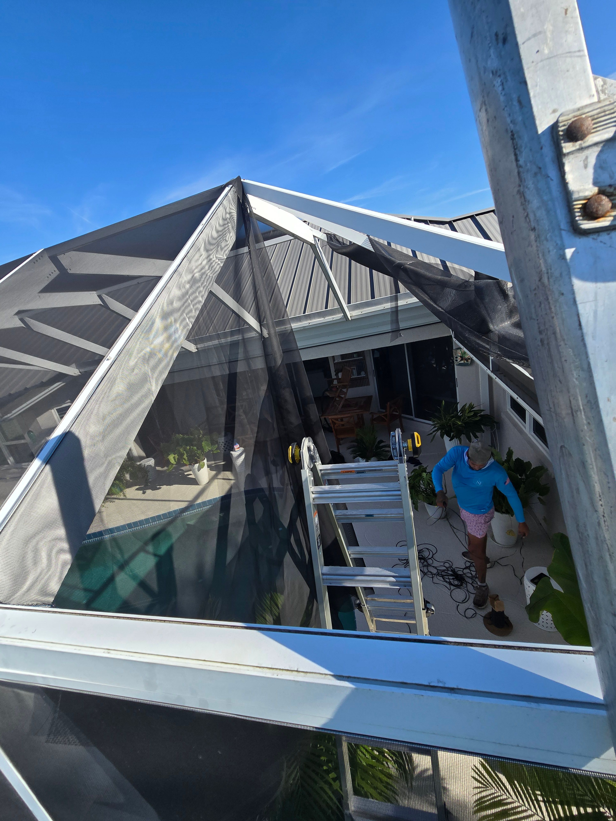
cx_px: 308
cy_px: 410
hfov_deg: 89.9
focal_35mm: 13
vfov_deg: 106.2
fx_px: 308
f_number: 2.2
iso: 64
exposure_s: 1/2000
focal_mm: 2.2
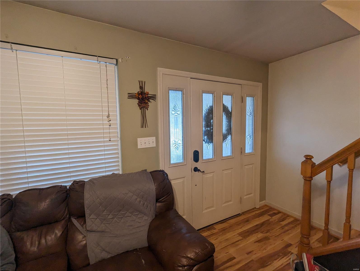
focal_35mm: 16
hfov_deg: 94.4
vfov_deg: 78.2
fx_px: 167
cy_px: 136
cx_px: 180
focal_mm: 2.35
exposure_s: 1/72.4
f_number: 2.2
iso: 255
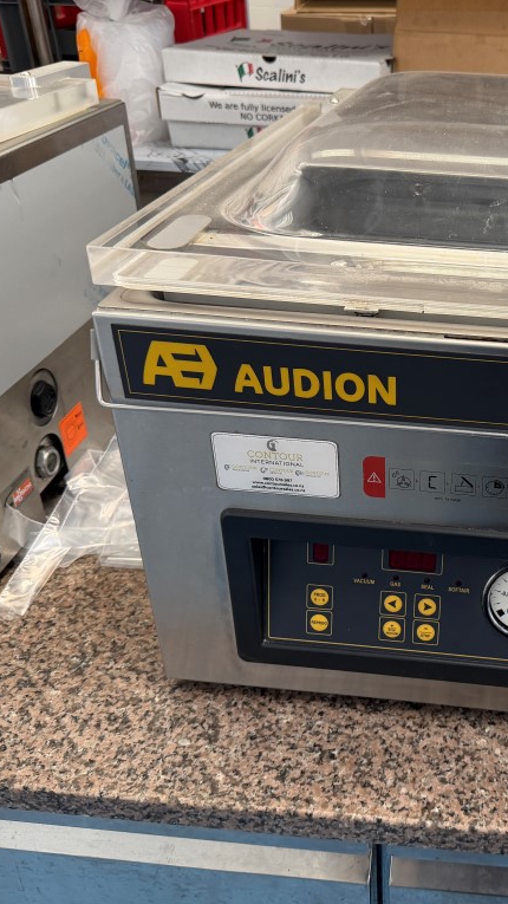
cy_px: 451
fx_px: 839
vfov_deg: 56.6
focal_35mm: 35
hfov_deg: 32.0
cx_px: 461
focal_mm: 6.76
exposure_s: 1/82
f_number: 1.78
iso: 200
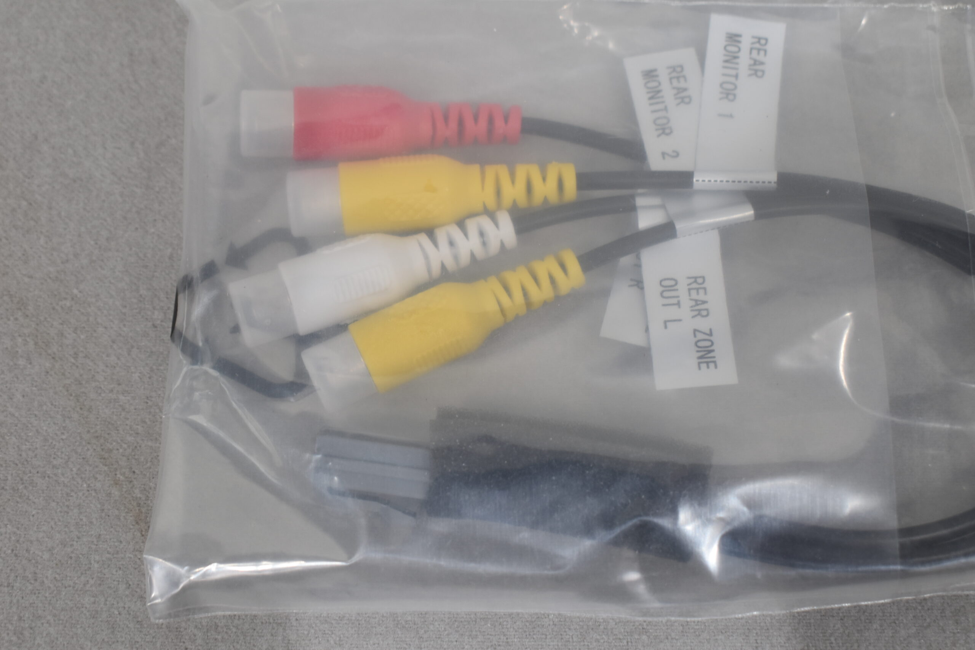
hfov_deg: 37.8
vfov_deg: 25.8
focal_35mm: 52
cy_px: 325
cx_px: 488
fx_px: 1422
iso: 400
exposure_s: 1/60
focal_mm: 35
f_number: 7.1
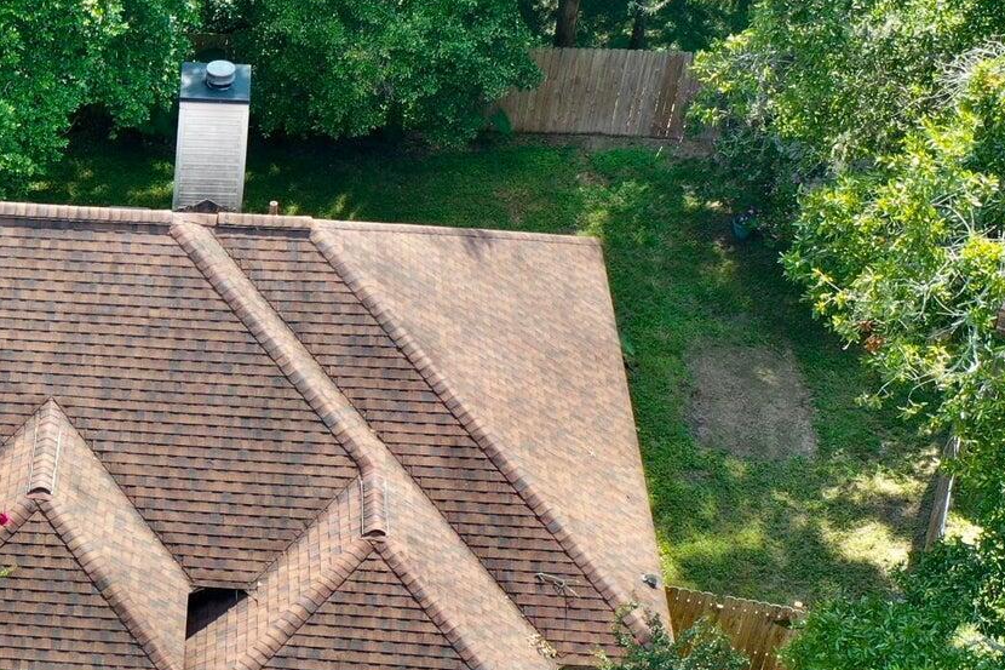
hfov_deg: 23.8
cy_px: 494
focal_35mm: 81
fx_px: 2261
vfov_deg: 16.8
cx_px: -44
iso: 100
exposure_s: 1/120
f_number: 4.5
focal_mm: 10.26
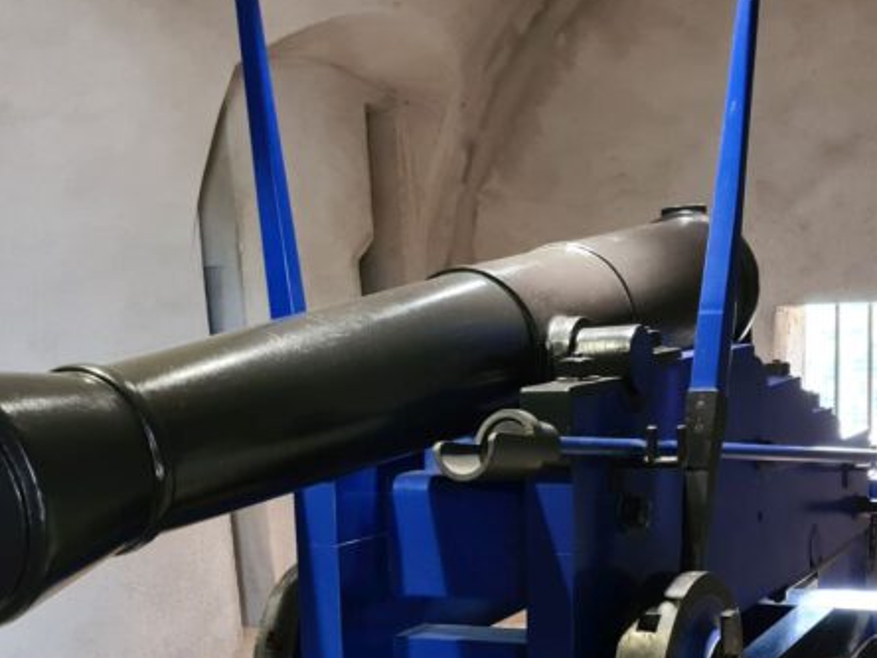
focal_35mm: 60
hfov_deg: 32.2
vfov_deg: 23.4
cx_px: 472
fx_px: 1520
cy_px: 650
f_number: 1.8
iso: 400
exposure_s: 1/50
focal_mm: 5.4
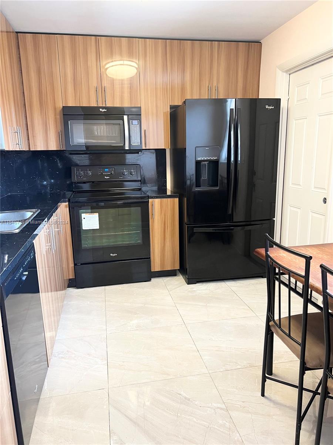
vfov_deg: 67.3
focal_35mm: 26
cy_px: 222
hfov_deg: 53.1
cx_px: 166
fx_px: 333
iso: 125
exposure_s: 1/60
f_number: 1.5
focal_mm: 5.7
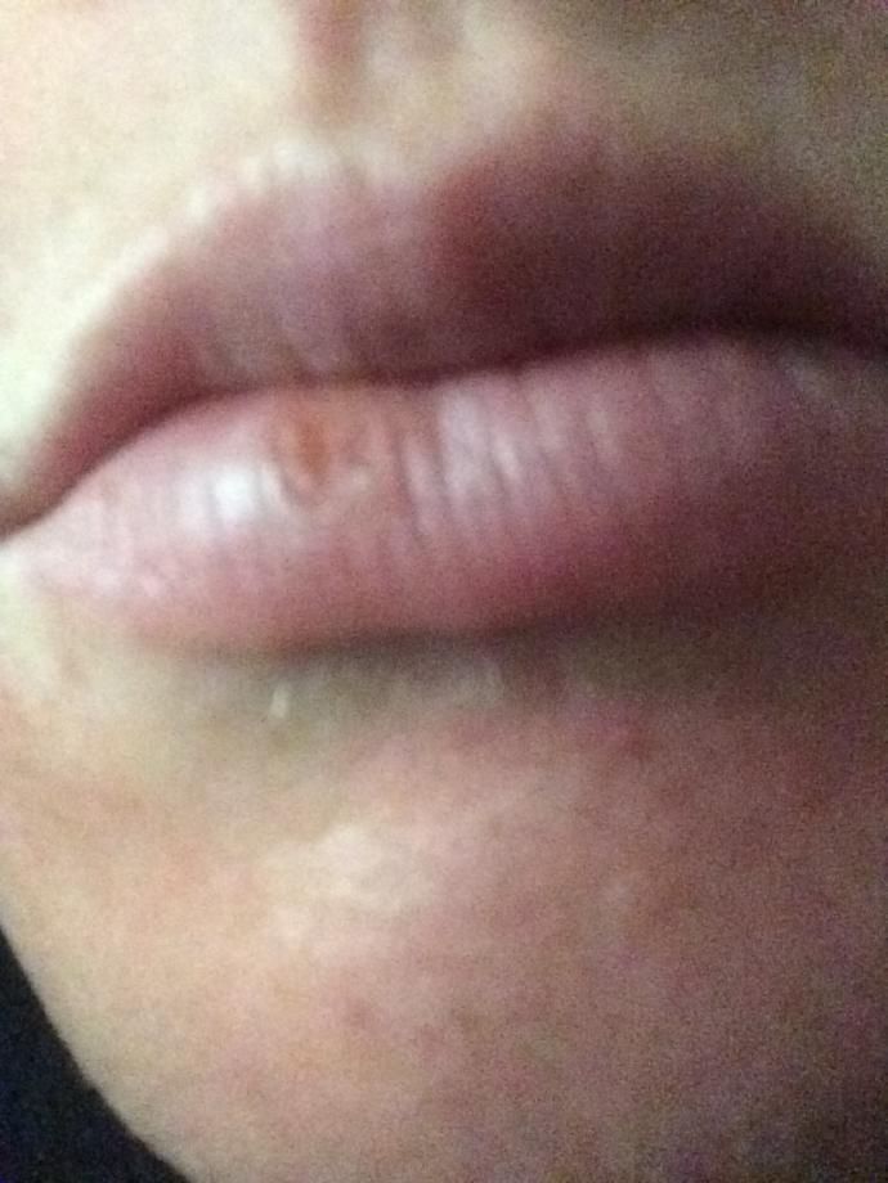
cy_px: 592
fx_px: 1060
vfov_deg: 58.4
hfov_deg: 45.4
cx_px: 444
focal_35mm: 31
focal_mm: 2.15
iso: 1250
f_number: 2.4
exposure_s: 1/17
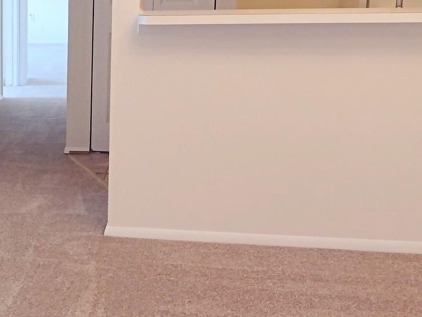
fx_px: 914
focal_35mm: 75
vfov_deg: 19.6
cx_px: -42
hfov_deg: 24.3
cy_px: 185
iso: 191
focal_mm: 4.71
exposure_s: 1/120
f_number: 1.7
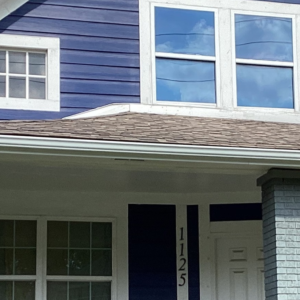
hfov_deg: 17.0
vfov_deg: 17.0
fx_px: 1000
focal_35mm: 102
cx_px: 230
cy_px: 228
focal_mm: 3.3
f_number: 2.4
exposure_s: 1/916
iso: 25
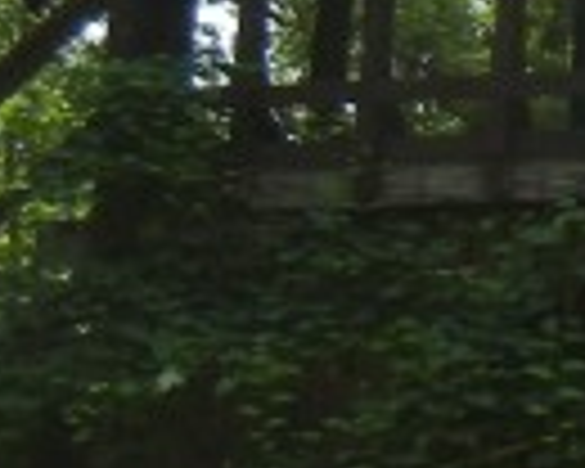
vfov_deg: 6.7
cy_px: 22
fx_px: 3982
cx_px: 1080
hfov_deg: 8.1
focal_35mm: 230
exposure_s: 1/678
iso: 160
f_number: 3.5
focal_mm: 5.4
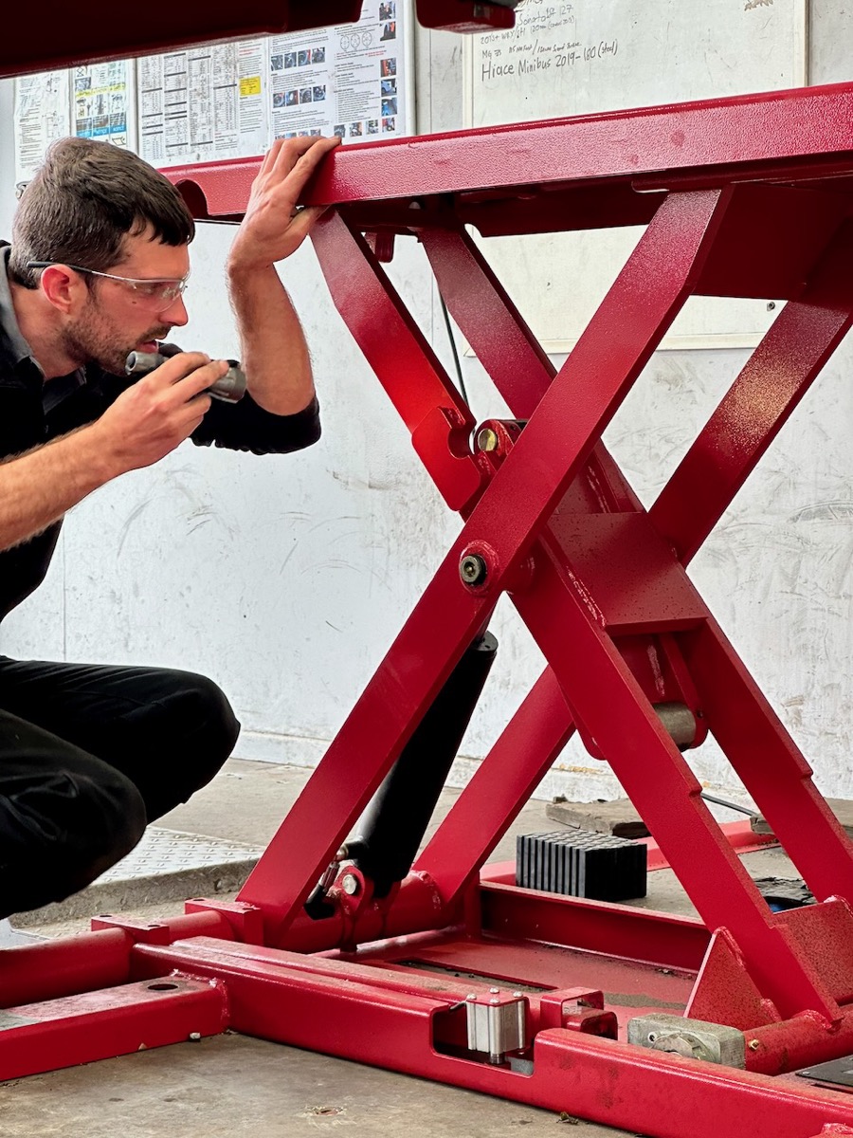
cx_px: 426
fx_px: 2530
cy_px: 569
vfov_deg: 25.3
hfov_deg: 19.1
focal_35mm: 77
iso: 50
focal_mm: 9
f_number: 2.8
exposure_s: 1/100
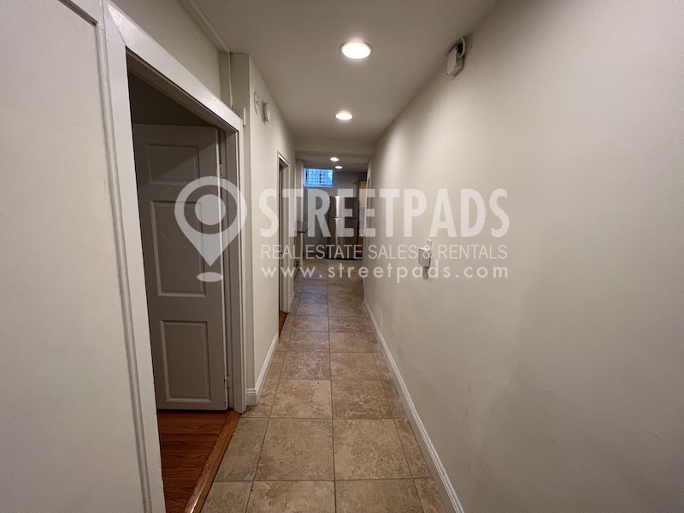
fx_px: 257
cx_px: 342
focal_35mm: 13
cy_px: 256
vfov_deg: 89.9
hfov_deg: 106.2
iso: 200
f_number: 1.8
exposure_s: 1/120
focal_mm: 1.57
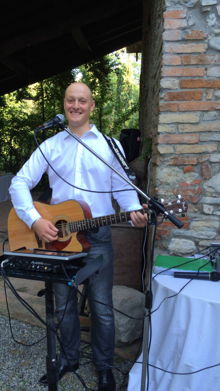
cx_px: 95
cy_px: 196
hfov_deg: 35.6
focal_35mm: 33
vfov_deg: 59.5
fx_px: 342
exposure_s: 1/120
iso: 64
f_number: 2.2
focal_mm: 4.12
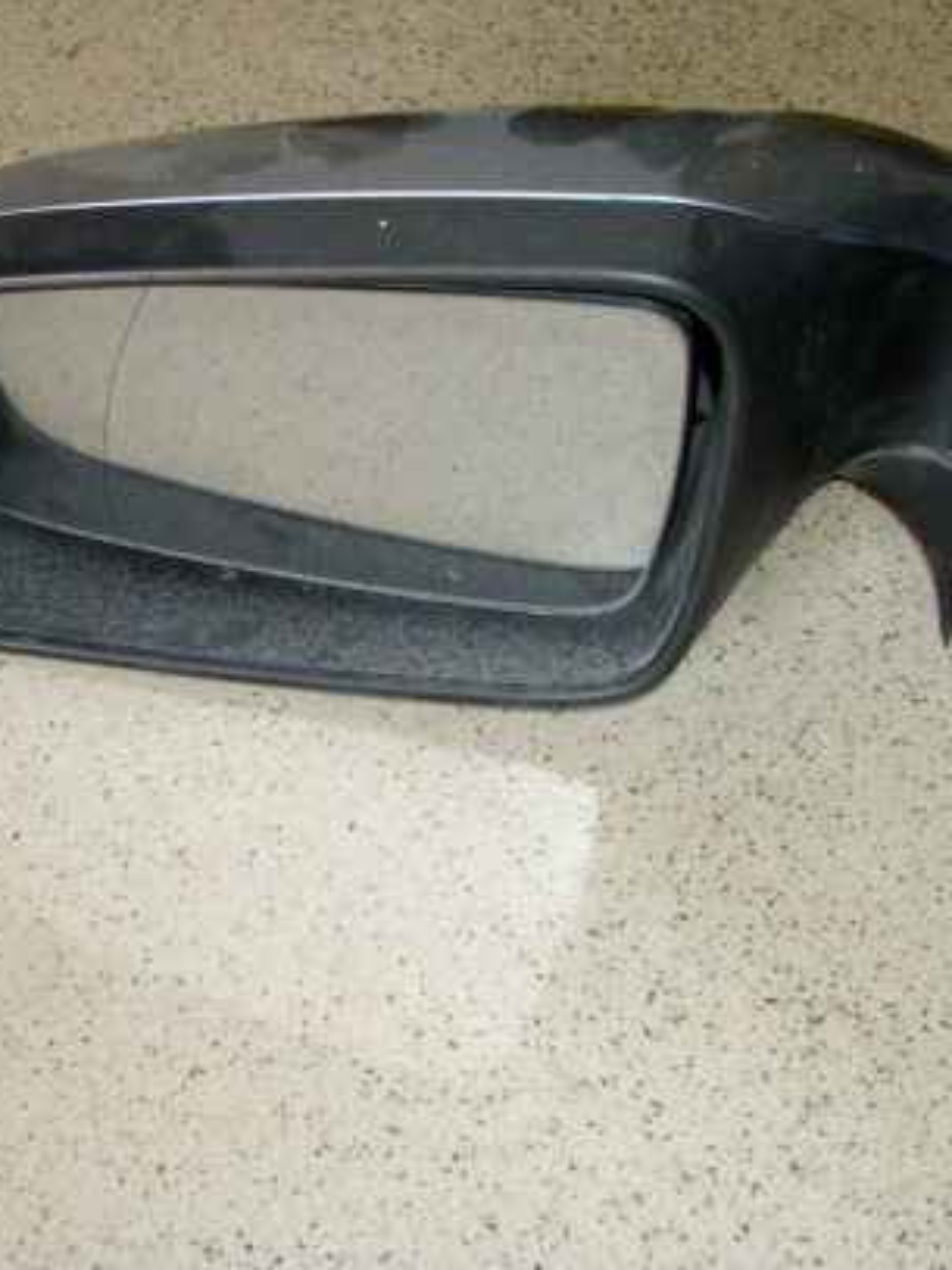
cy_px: 546
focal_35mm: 55
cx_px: 478
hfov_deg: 26.5
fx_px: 2018
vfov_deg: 34.9
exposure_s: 1/60
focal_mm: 6.2
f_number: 3
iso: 200
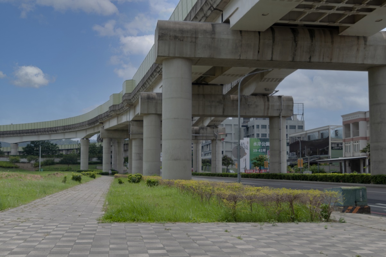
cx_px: 193
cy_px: 128
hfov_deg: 45.0
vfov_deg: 30.8
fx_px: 466
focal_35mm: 44
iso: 200
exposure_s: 1/250
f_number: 10
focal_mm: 29
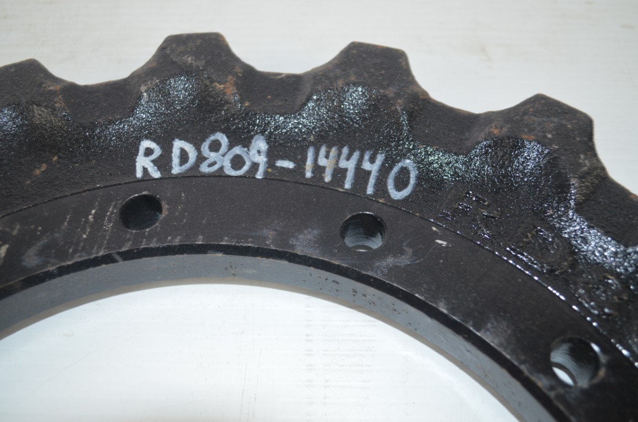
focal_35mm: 36
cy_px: 211
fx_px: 637
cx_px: 319
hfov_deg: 53.2
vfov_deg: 36.7
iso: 500
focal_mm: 24
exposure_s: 1/60
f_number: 4
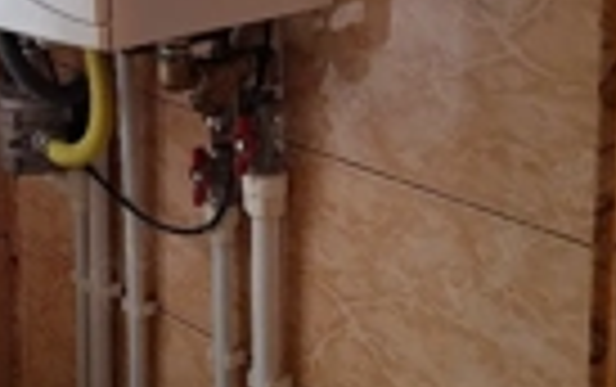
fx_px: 1193
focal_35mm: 71
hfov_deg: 27.0
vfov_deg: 17.3
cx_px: -31
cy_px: -108
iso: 100
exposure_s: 1/50
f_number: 1.8
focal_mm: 5.54
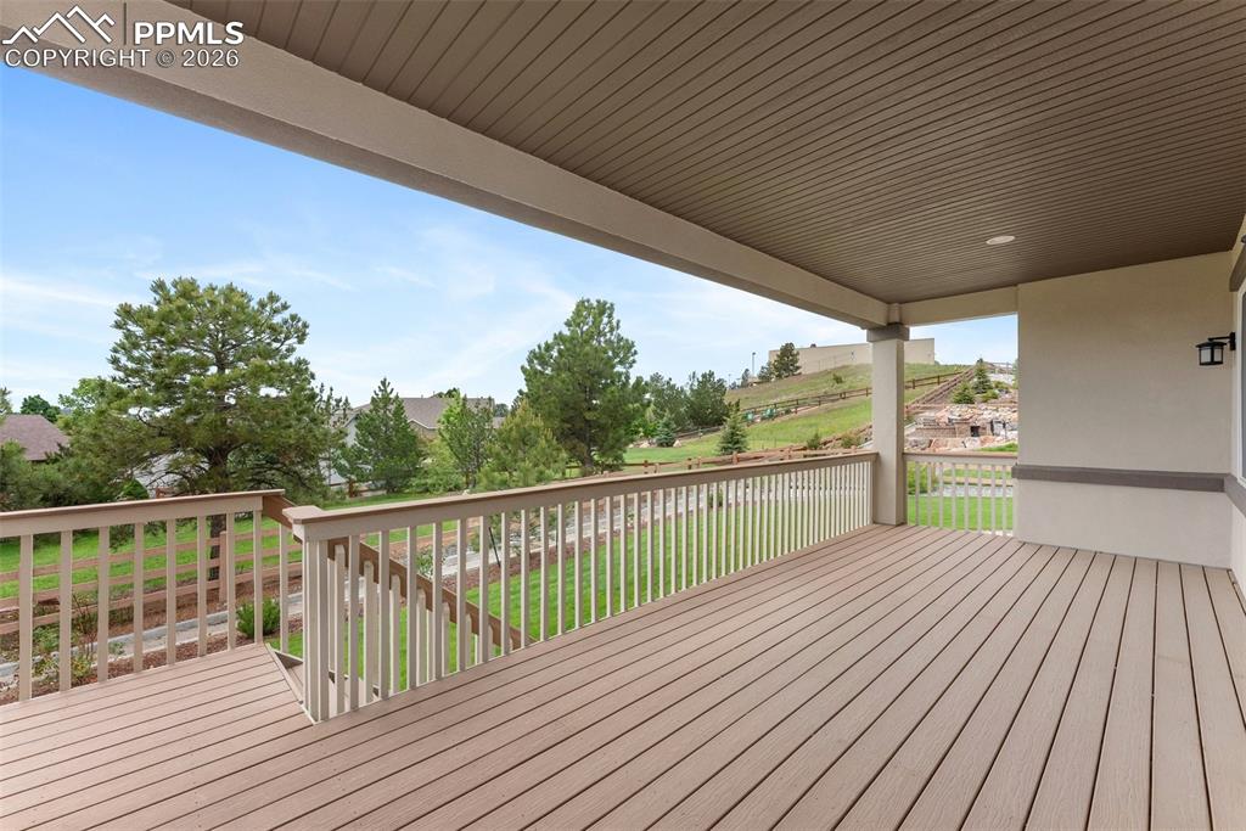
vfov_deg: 81.2
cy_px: 416
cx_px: 623
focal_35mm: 14
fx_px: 485
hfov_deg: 104.2
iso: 400
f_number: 9
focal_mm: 14
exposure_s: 1/500
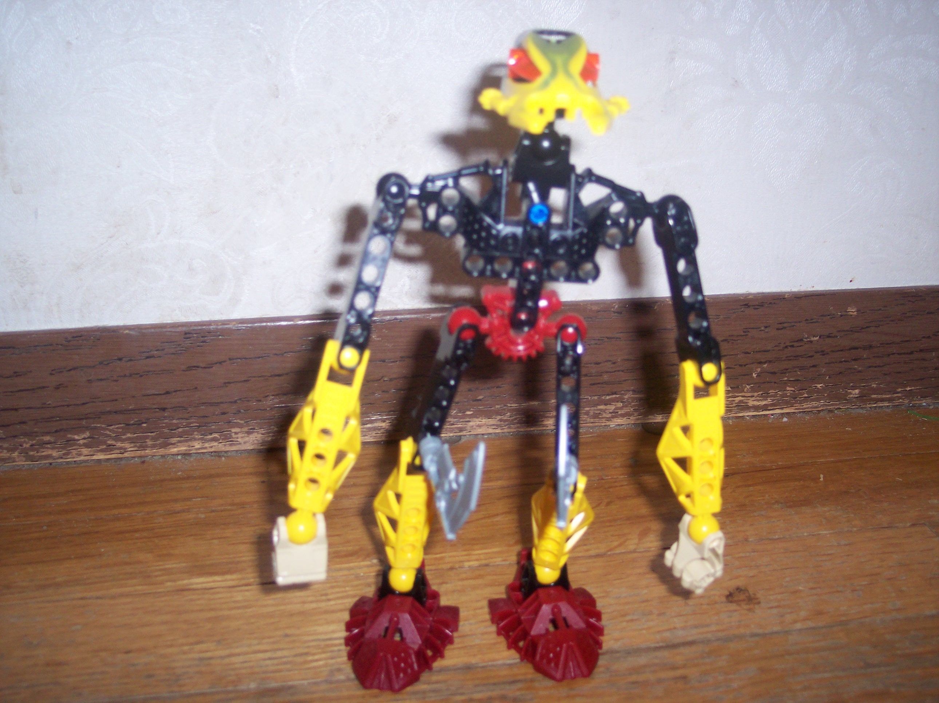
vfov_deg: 37.7
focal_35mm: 38
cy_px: 352
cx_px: 470
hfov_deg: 49.0
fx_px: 1030
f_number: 2.8
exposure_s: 1/30
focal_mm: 8
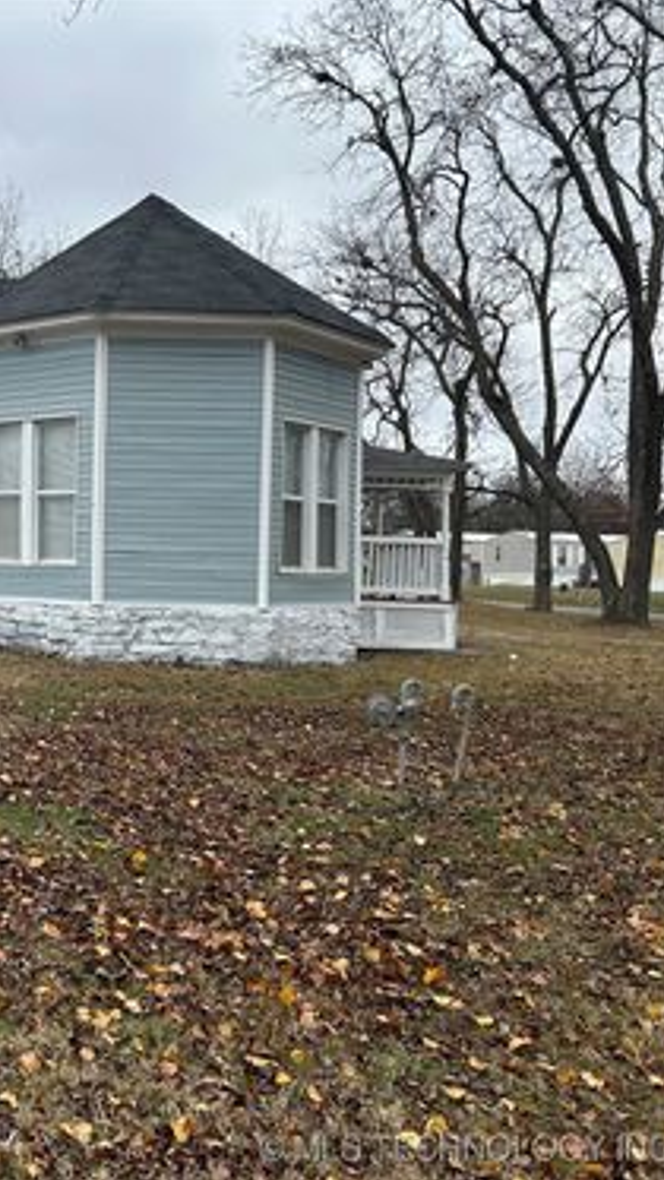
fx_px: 1189
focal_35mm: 38
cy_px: 590
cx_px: -25
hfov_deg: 28.9
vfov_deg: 52.8
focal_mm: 5.7
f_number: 1.5
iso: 50
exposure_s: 1/1395
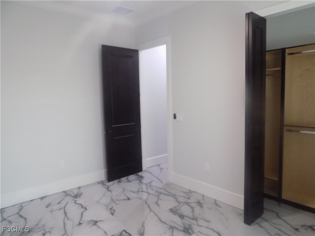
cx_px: 158
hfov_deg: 71.6
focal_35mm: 24
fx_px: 218
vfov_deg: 56.8
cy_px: 118
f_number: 3.1
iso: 400
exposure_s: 1/30
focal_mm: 4.3
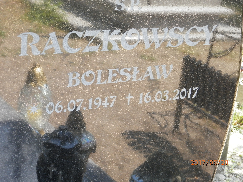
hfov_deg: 23.8
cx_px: 122
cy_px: 91
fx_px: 576
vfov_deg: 18.0
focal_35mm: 82
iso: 200
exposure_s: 1/80
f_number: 4.2
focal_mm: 14.6
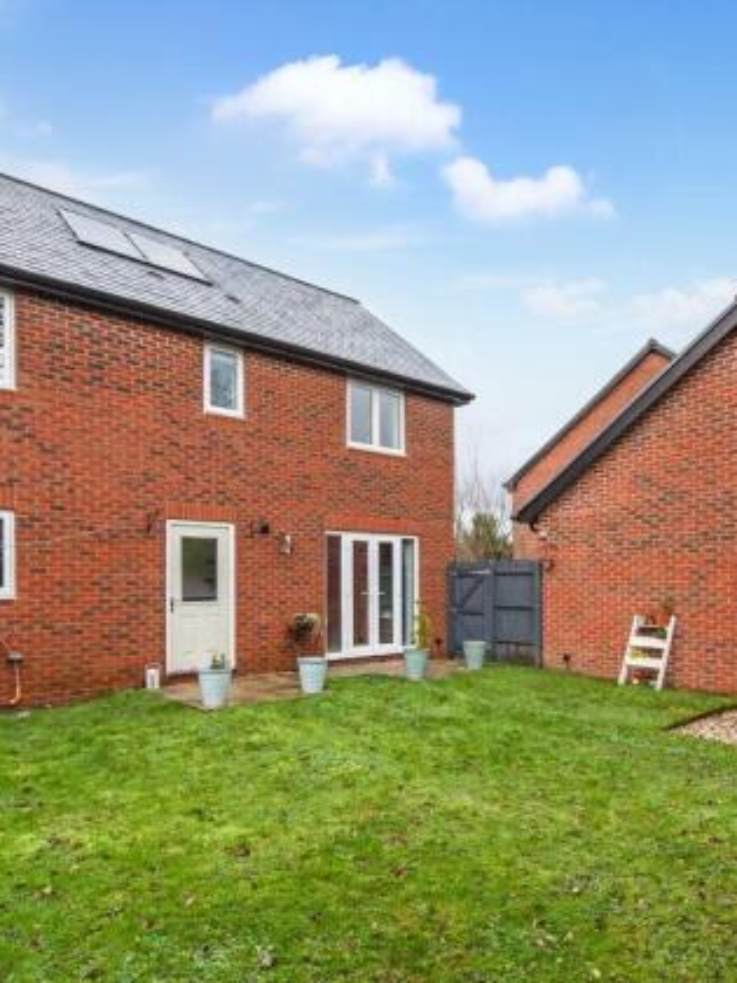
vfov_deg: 79.0
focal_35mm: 21
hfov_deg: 63.4
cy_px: 488
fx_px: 596
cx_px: 386
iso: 400
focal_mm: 14
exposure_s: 1/60
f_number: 7.1
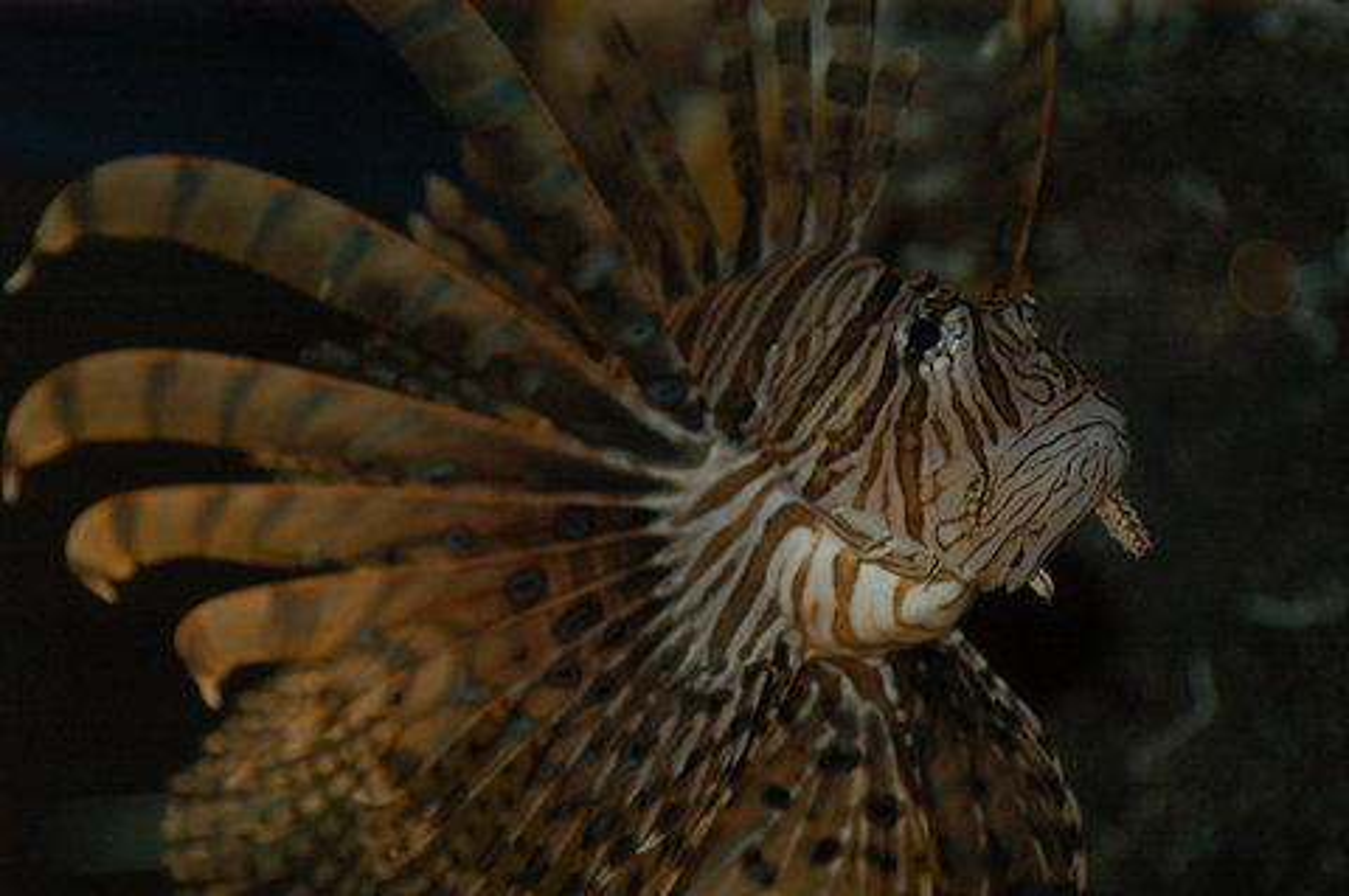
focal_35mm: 117
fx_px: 4380
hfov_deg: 17.5
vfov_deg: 11.7
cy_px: 448
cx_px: 674
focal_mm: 78
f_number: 5
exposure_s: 1/60
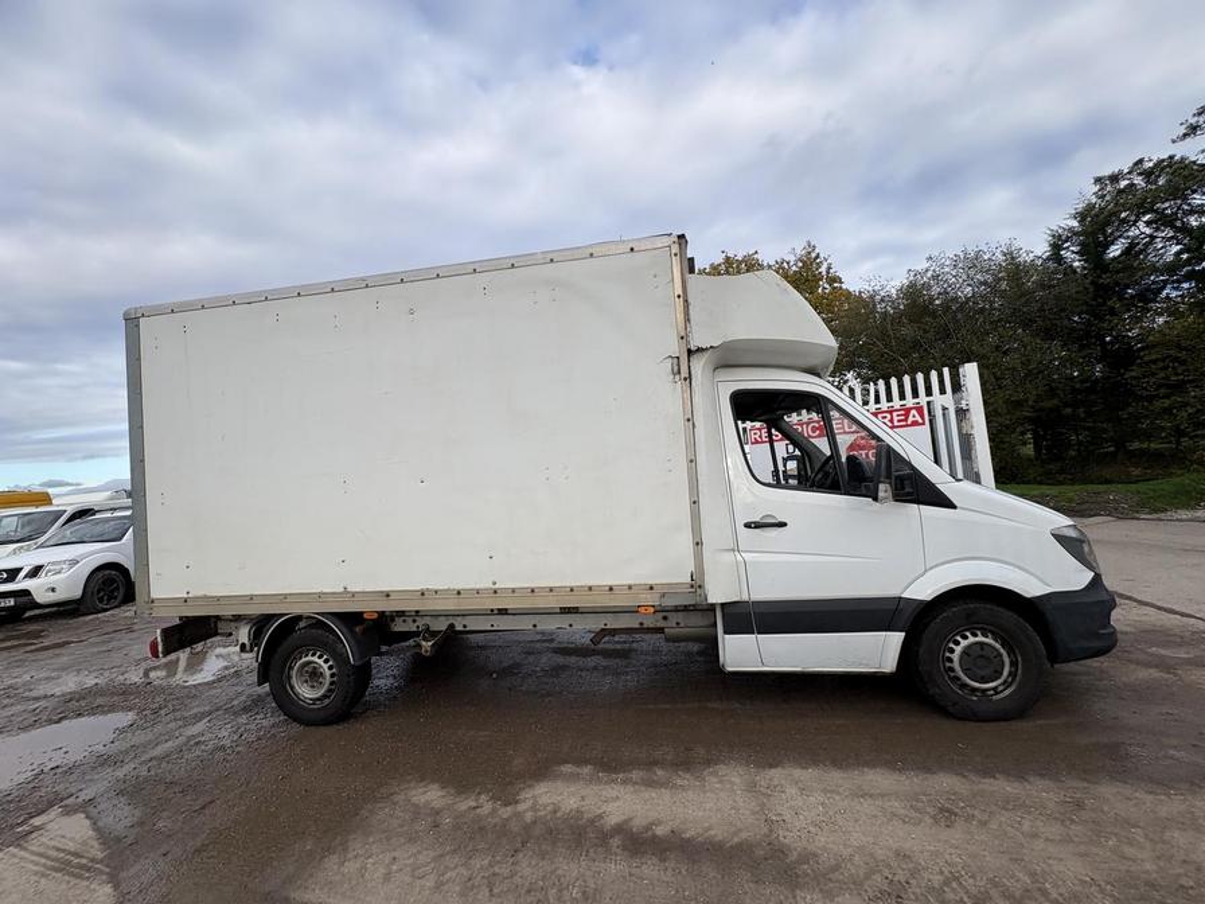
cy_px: 452
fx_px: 487
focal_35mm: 14
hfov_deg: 102.1
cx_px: 602
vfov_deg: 85.7
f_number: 2.2
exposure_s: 1/541
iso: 40
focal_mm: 2.22
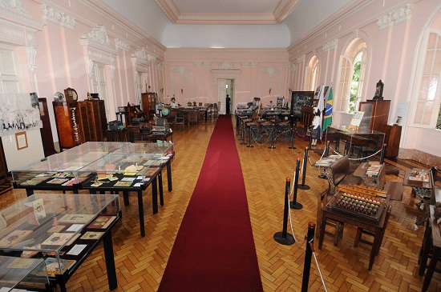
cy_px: 146
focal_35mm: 18
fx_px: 220
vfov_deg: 67.2
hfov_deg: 90.1
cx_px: 220
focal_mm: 12
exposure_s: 1/60
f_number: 5.6
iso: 400
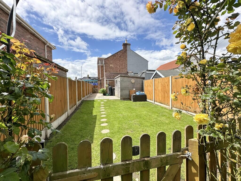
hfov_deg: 102.1
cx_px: 120
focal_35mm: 14
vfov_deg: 85.7
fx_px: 97
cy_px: 90
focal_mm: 2.22
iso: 50
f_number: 2.2
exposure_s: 1/2257
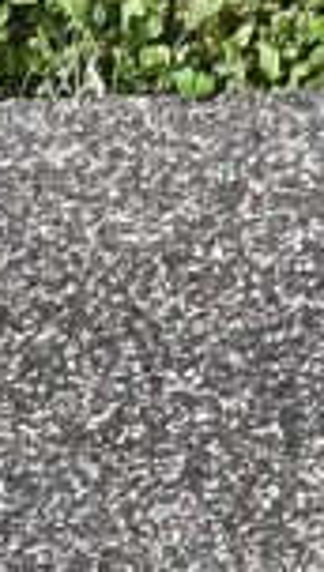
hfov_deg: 10.0
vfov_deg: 14.9
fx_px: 1809
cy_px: 1125
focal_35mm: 119
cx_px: -143
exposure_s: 1/1520
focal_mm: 3.93
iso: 40
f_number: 1.7
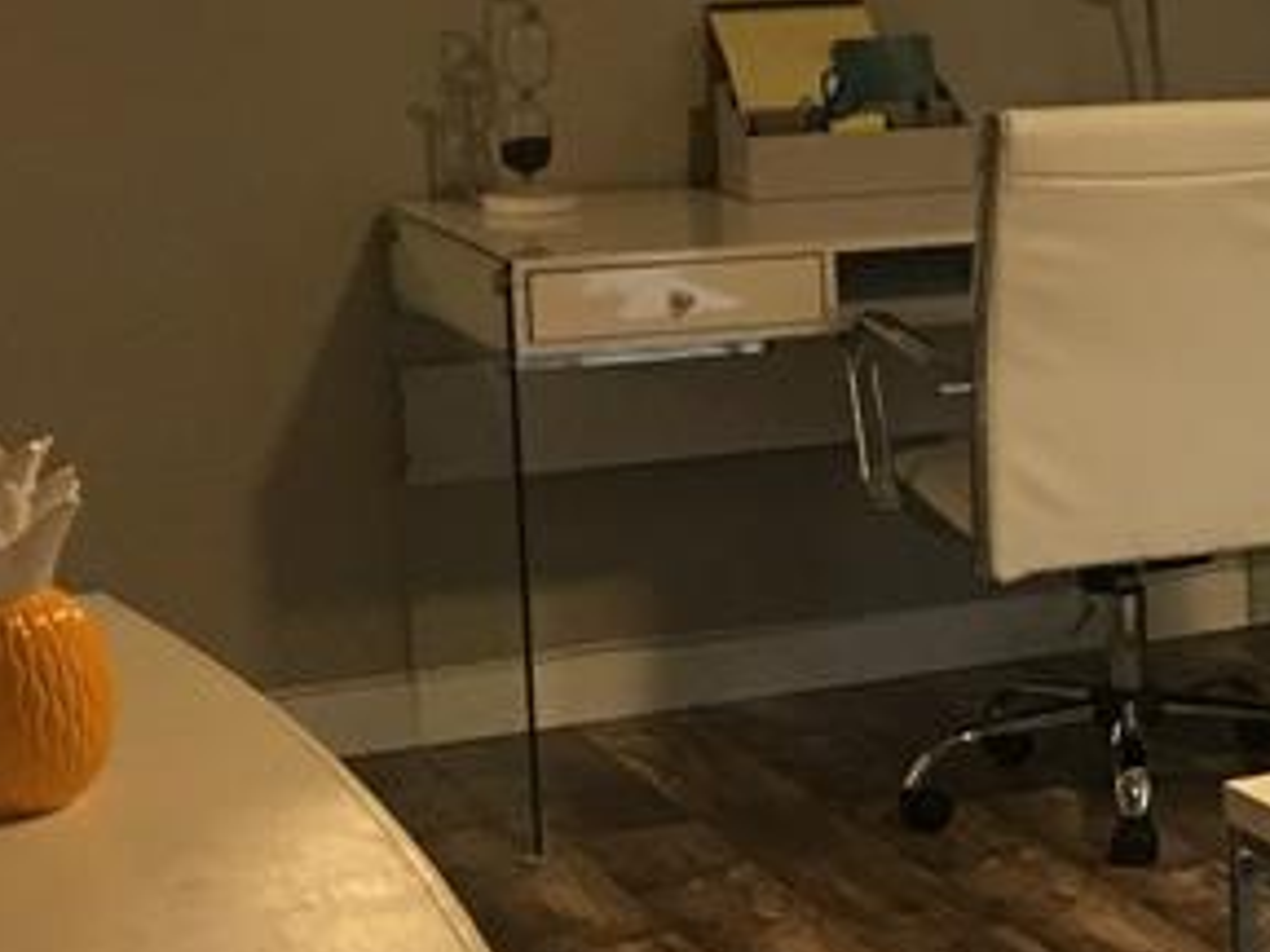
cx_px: 2170
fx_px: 3779
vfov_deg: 14.4
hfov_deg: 16.5
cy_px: 348
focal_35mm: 103
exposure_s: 1/15
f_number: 2.2
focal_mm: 4.15
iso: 100
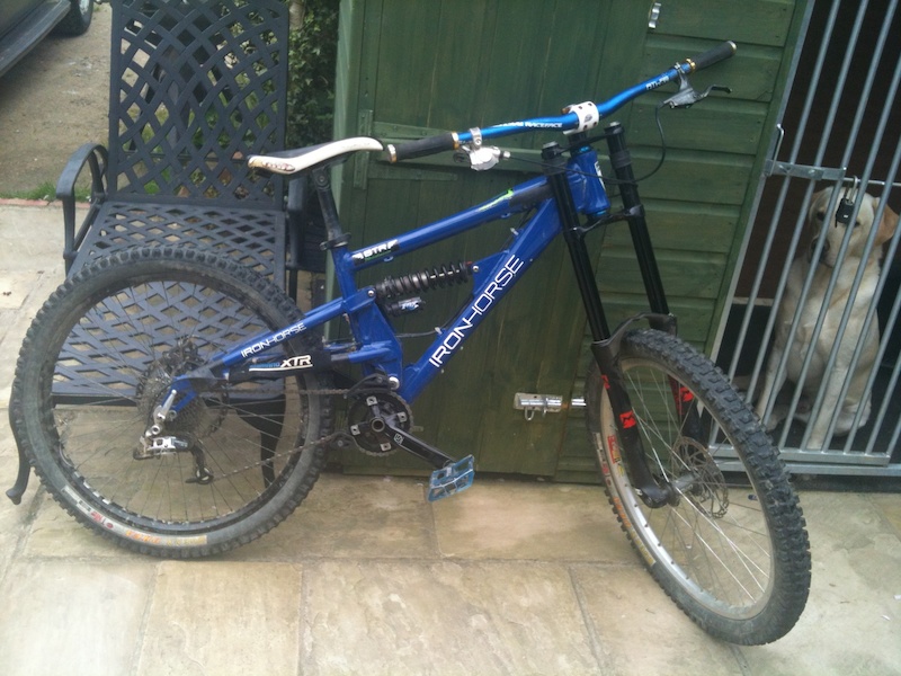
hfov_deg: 52.6
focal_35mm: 35
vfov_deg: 40.7
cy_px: 338
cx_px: 450
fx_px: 911
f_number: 2.8
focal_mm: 3.85
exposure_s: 1/158
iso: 64
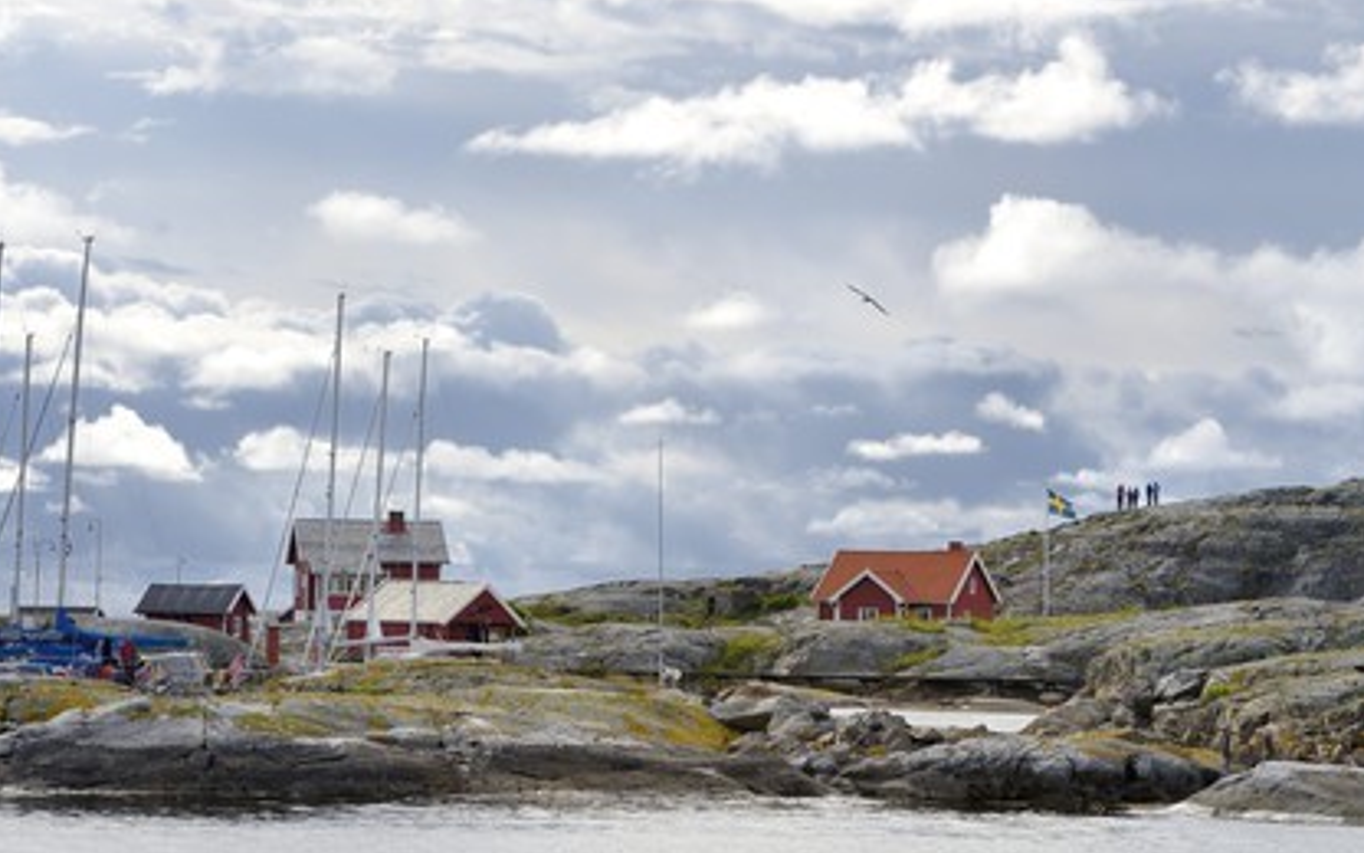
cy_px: 449
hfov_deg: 19.8
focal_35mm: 105
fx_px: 3903
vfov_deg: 12.5
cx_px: 682
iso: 200
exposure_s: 1/500
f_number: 10
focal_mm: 102
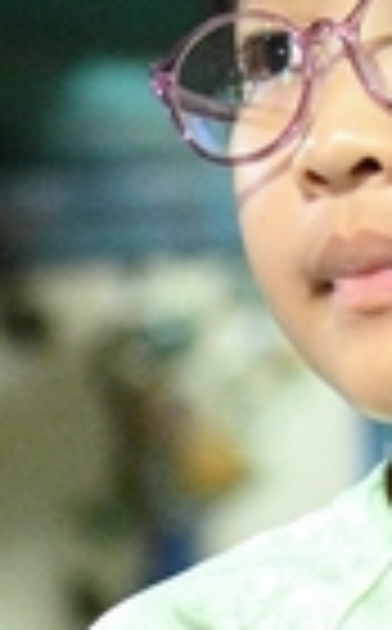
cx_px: 725
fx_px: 9766
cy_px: 202
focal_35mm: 569
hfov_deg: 2.3
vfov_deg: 3.7
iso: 25600
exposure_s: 1/250
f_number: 4
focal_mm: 120
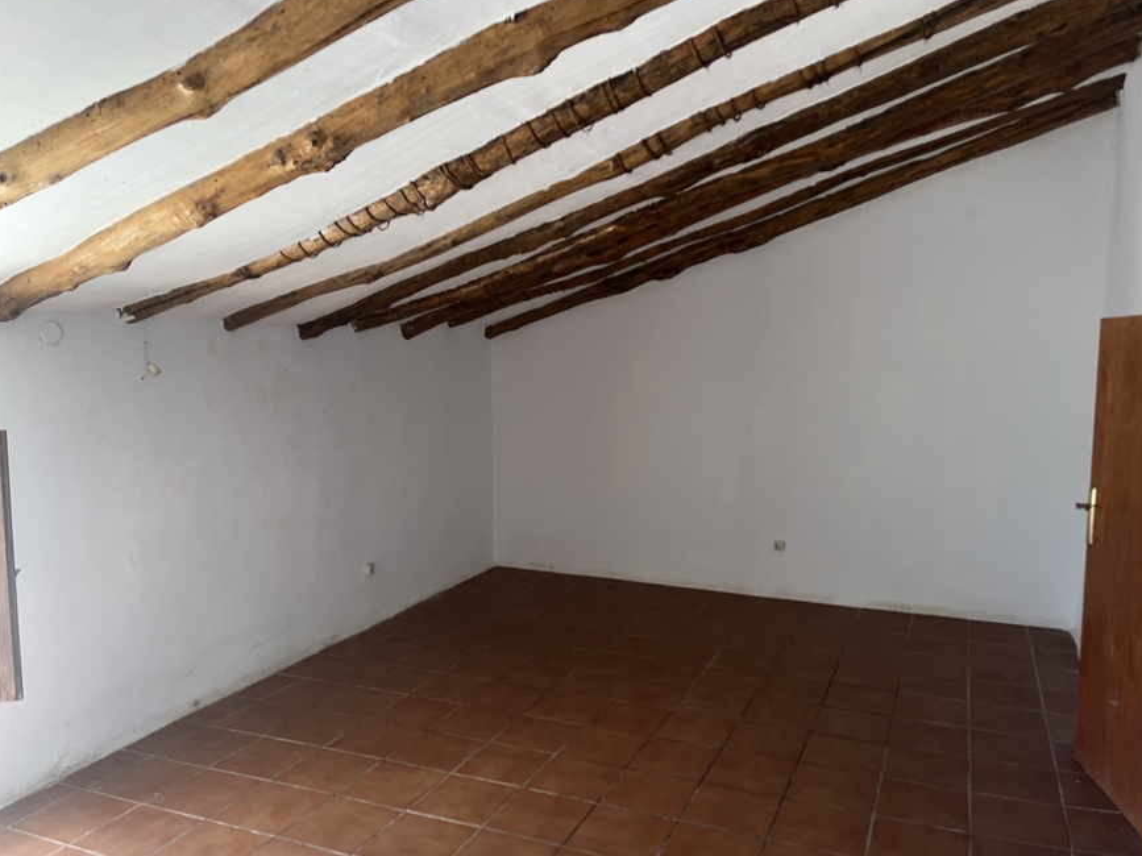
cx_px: 589
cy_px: 437
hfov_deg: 65.3
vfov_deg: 51.3
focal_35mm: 27
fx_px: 891
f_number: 1.6
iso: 32
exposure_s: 1/137
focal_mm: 5.1
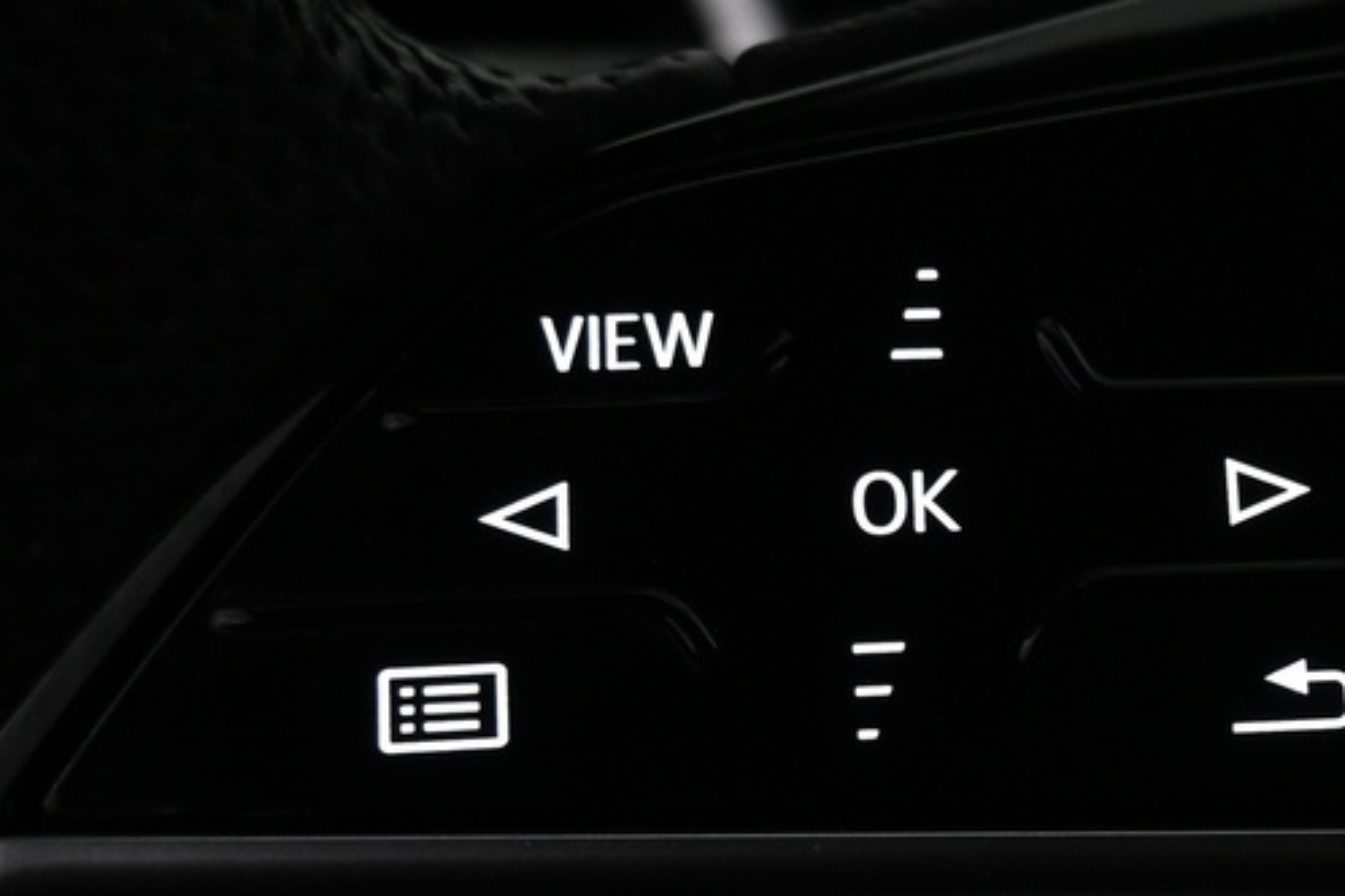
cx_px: 1423
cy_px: 777
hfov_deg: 24.5
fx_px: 2914
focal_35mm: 78
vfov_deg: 17.3
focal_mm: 16
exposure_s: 1/60
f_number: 4
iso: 640
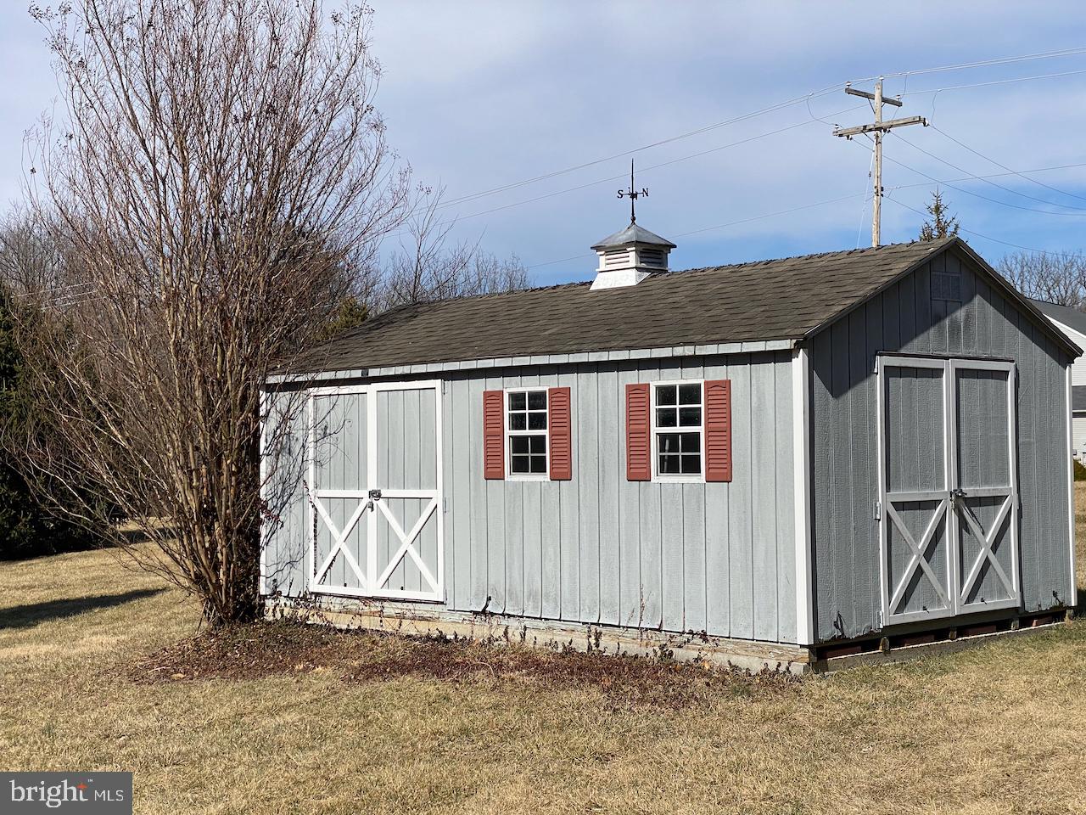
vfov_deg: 28.0
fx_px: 1631
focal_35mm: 52
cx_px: 543
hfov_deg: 36.8
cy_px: 408
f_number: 2
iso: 20
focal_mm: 6
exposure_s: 1/2817
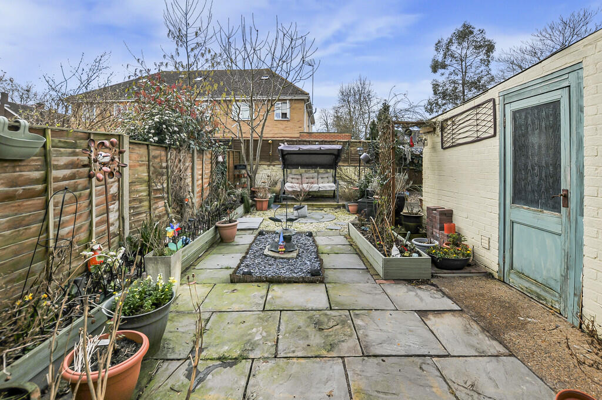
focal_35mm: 15
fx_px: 251
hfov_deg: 100.5
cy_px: 200
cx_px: 301
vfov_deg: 77.2
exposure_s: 1/640
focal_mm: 10
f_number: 5.6
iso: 200
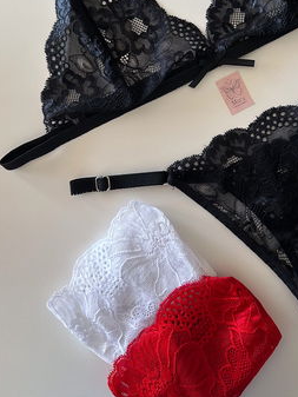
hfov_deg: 37.2
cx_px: 208
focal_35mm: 38
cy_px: 101
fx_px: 436
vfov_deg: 47.2
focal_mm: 6.86
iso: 250
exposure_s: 1/120
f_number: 1.8
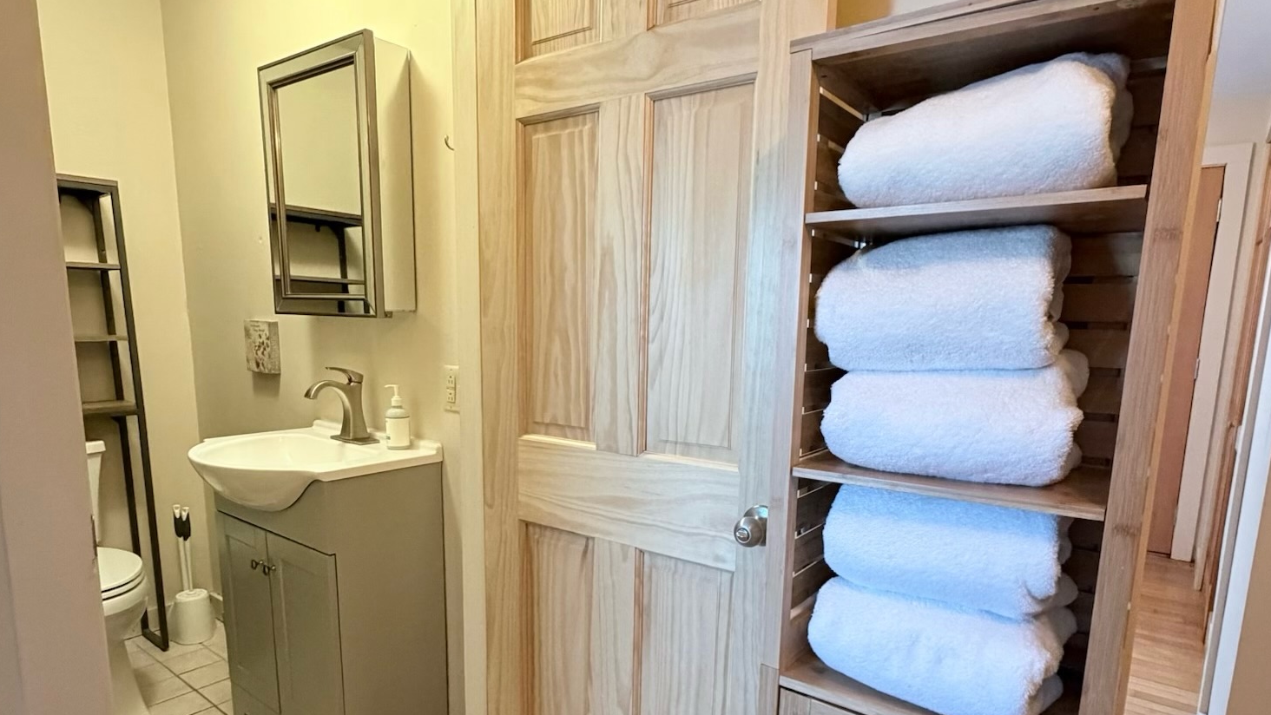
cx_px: 655
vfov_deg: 66.5
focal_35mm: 16
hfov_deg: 99.3
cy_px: 426
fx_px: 539
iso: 640
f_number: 2.2
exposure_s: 1/60
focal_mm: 2.22
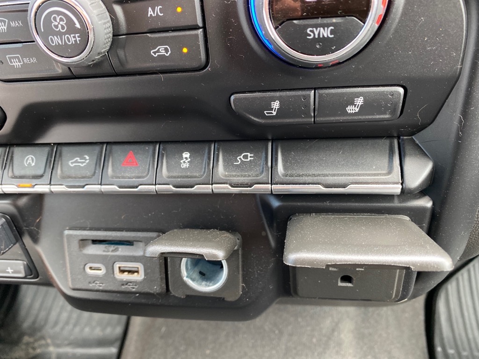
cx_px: 240
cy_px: 180
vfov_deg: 53.1
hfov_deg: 67.3
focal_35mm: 26
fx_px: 360
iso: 200
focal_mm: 4.25
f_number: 1.8
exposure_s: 1/60
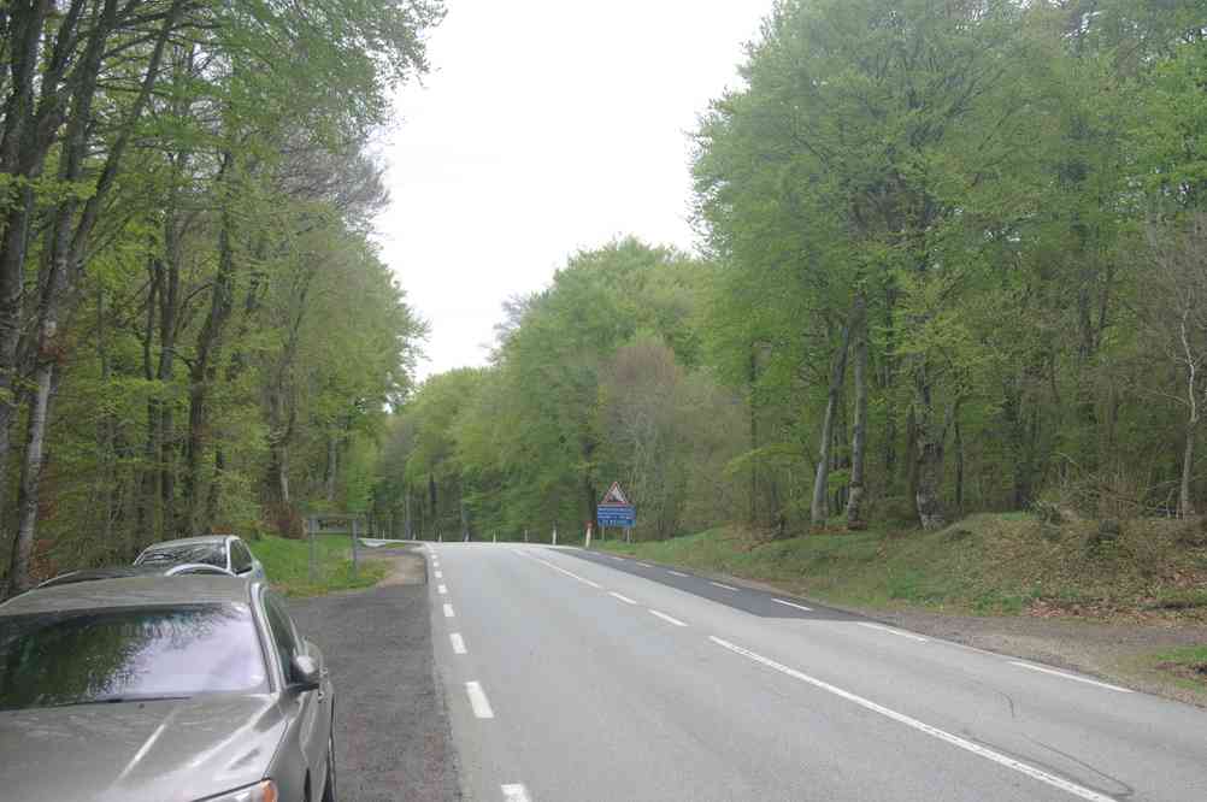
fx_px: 1557
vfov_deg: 28.9
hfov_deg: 42.4
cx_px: 604
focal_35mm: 46
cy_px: 401
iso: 100
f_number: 5.6
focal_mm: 31
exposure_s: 1/125
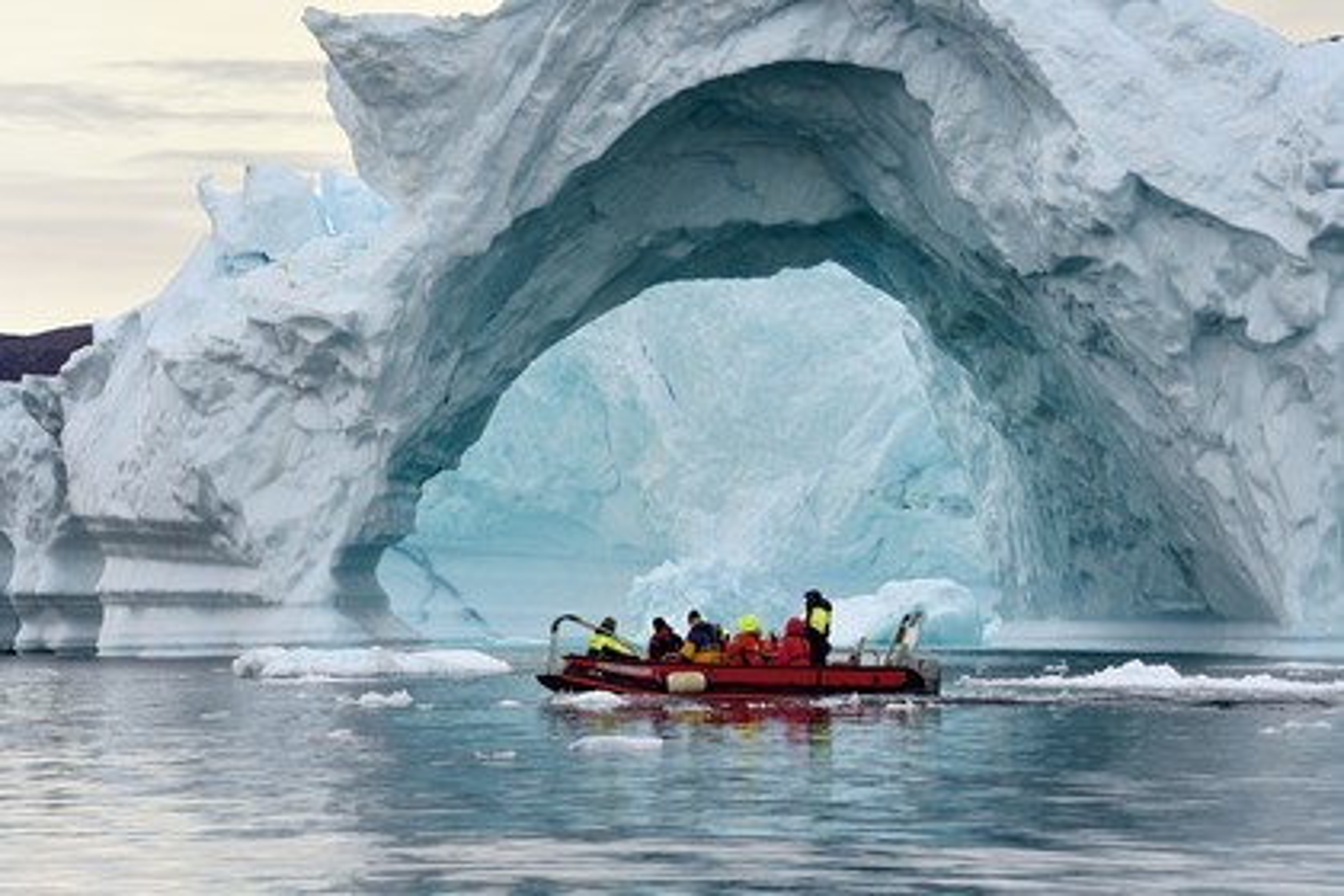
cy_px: 448
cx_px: 672
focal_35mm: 200
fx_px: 7466
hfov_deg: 10.3
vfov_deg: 6.9
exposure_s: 1/640
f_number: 8
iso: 400
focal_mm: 200
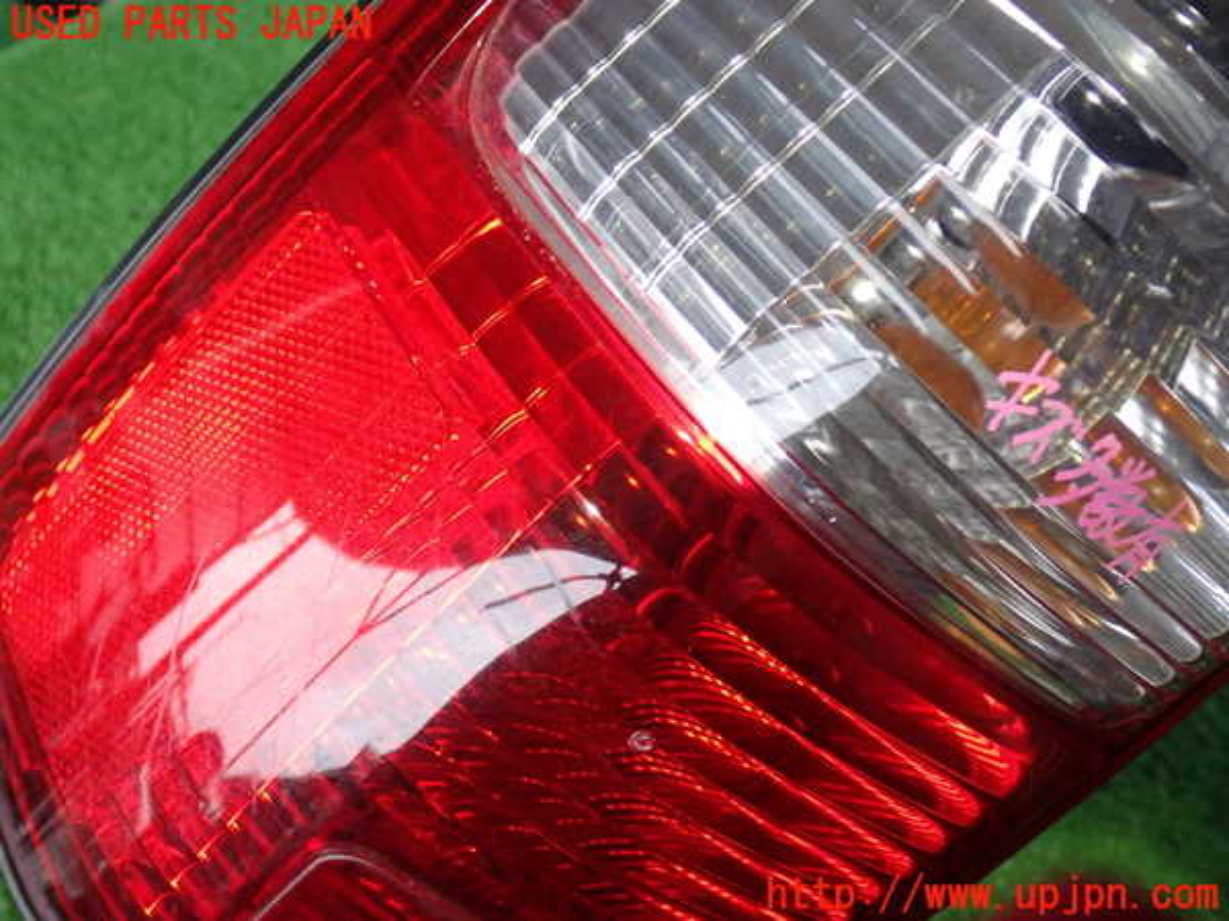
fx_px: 1349
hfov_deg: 49.0
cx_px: 614
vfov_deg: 37.7
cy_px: 460
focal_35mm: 38
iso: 400
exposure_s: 1/40
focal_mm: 6.83
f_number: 2.7
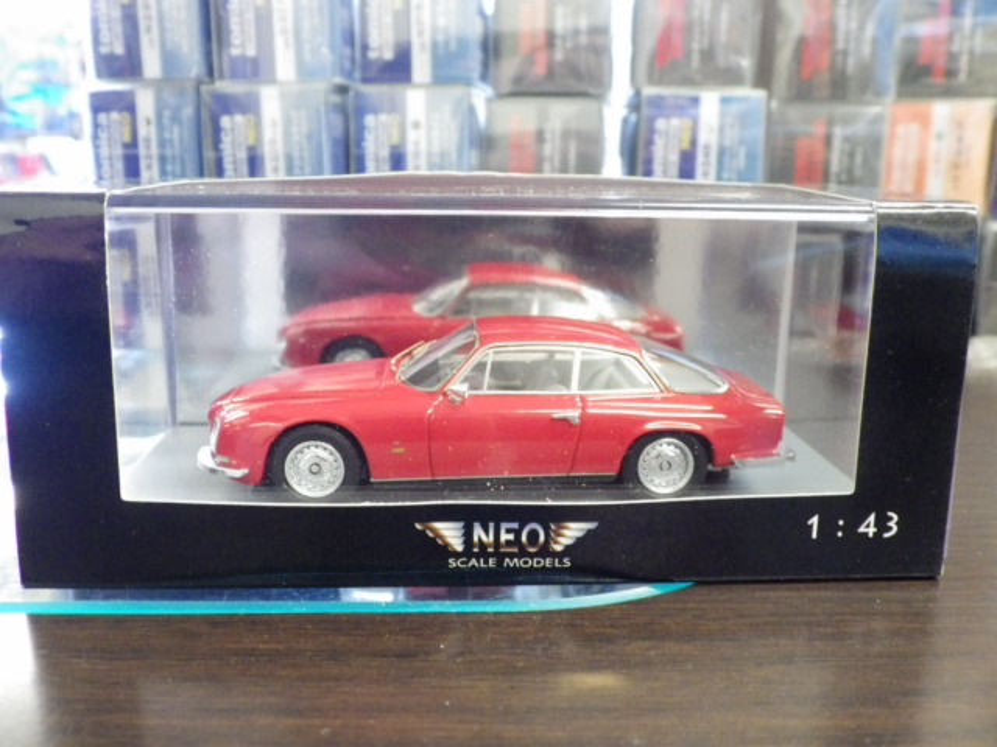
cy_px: 374
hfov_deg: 54.0
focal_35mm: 34
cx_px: 498
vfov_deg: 41.8
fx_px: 979
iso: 800
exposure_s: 1/25
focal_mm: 6.2
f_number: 3.4
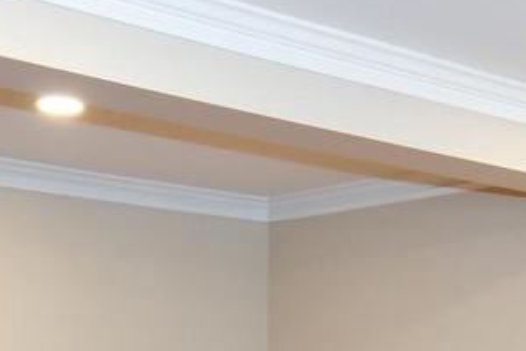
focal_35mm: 87
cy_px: 554
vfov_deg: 14.5
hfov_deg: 23.4
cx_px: 295
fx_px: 1272
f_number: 4
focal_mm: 12
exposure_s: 1/60
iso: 450
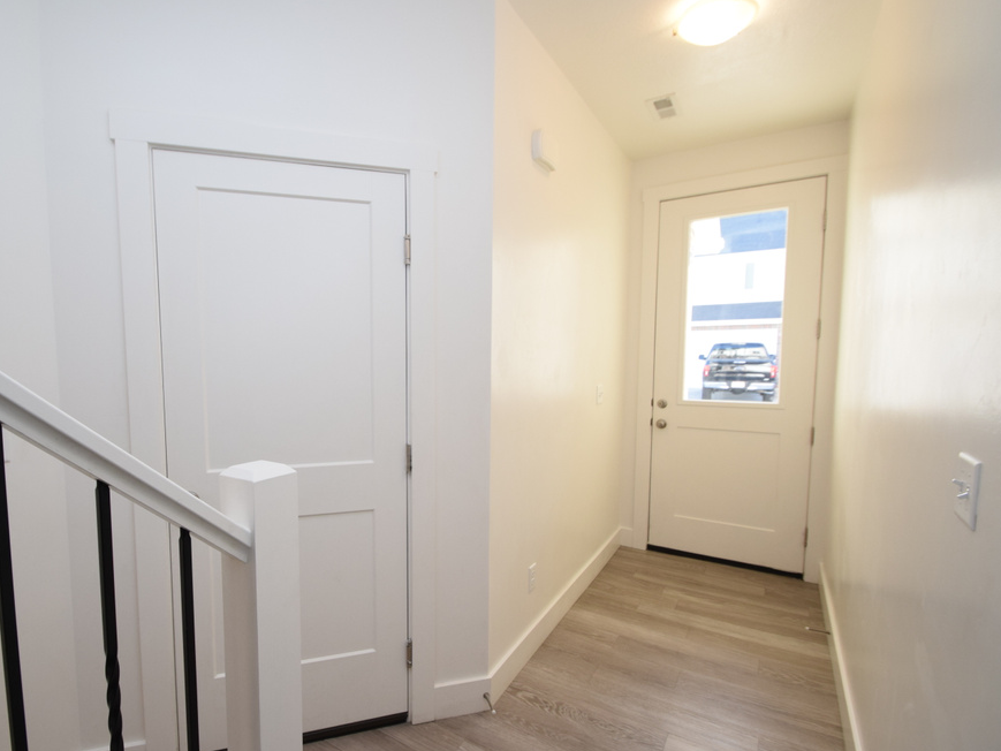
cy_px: 383
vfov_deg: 74.7
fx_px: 492
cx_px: 429
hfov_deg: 90.4
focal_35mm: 17
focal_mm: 10
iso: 720
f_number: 5.6
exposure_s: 1/125
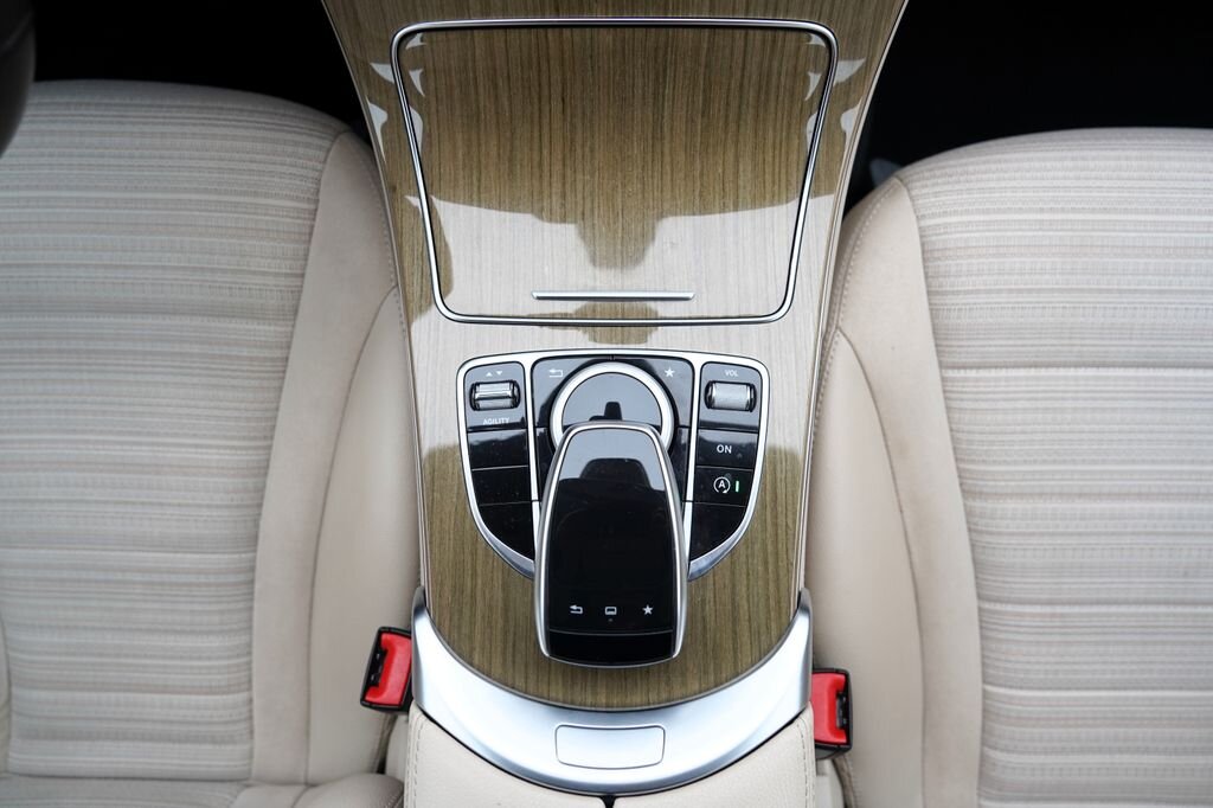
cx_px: 606
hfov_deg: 73.8
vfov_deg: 53.1
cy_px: 404
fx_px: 808
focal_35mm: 24
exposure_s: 1/60
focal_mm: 24
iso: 200
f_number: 4
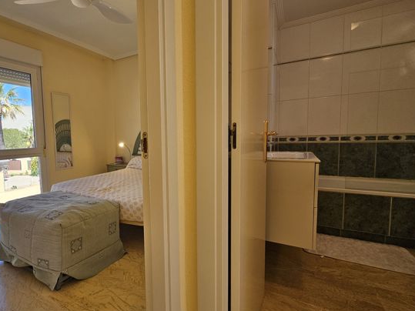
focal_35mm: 17
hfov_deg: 89.1
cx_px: 154
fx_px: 204
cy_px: 154
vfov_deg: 74.7
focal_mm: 2.2
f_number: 2.2
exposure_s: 1/256
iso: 50
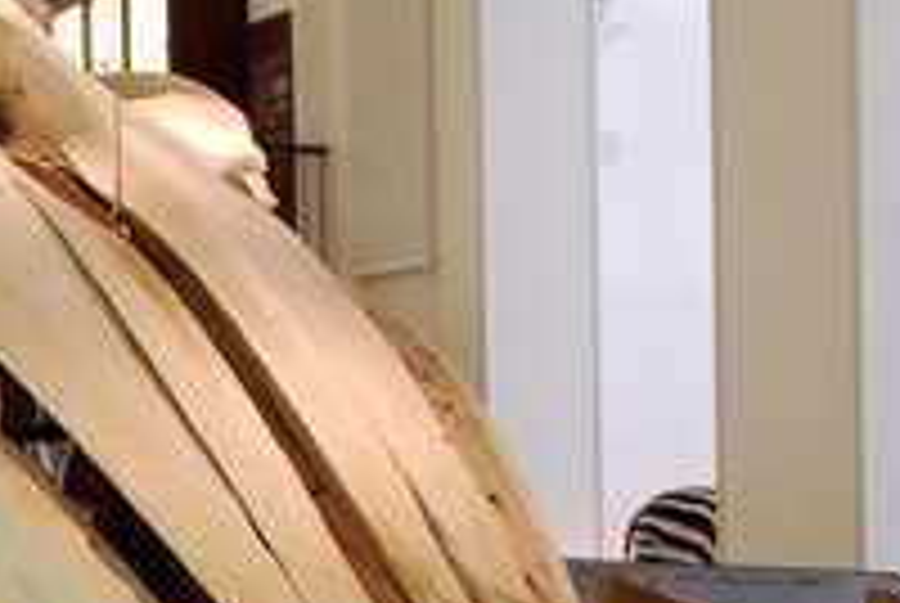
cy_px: 578
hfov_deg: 20.0
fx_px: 2529
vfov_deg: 13.4
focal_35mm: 101
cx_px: 171
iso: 500
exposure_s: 1/30
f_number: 4.2
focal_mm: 24
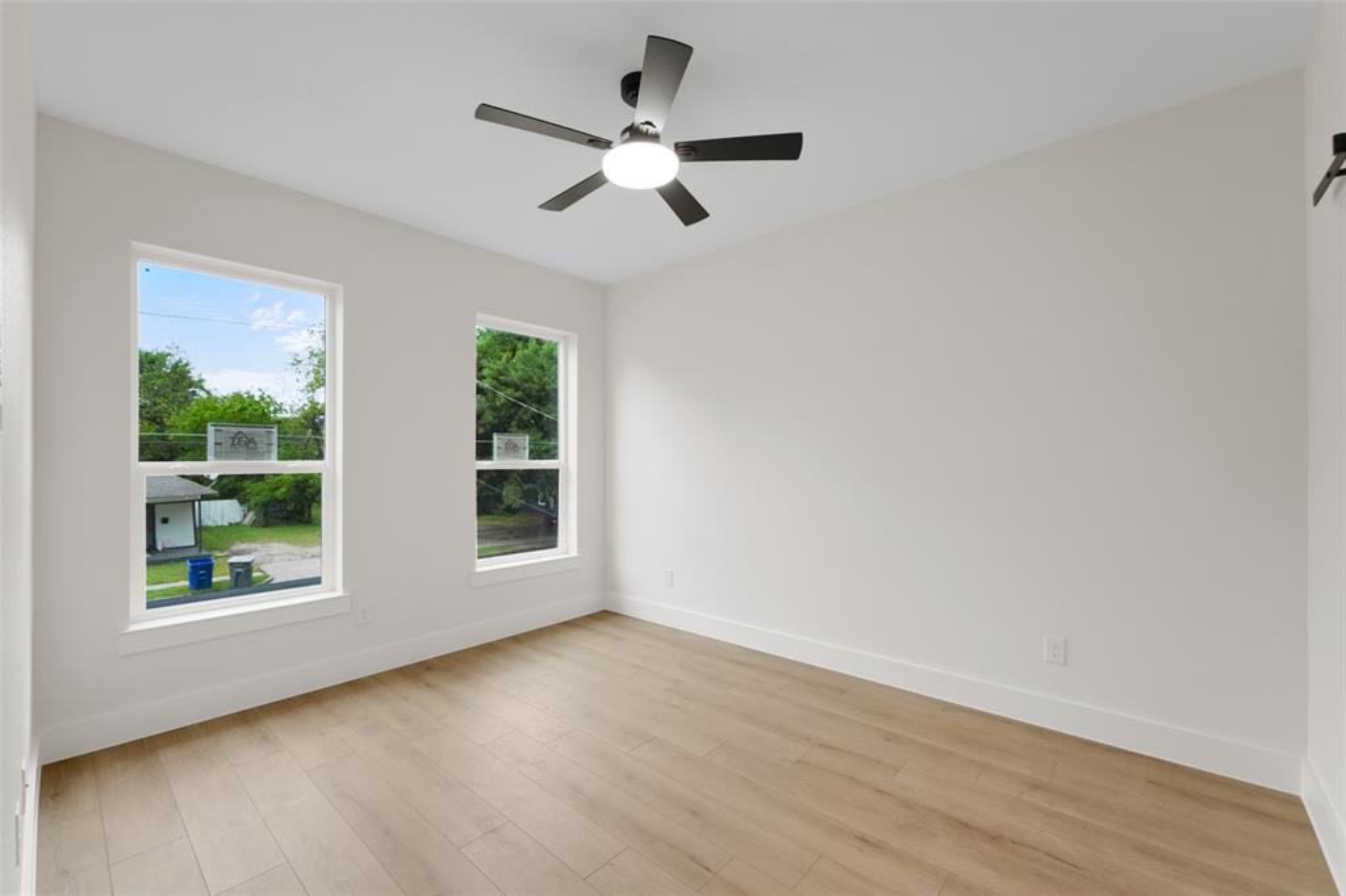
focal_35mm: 15
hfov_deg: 101.5
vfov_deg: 78.4
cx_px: 673
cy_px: 448
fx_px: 549
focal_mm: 14.7
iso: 640
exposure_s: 1/20
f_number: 9
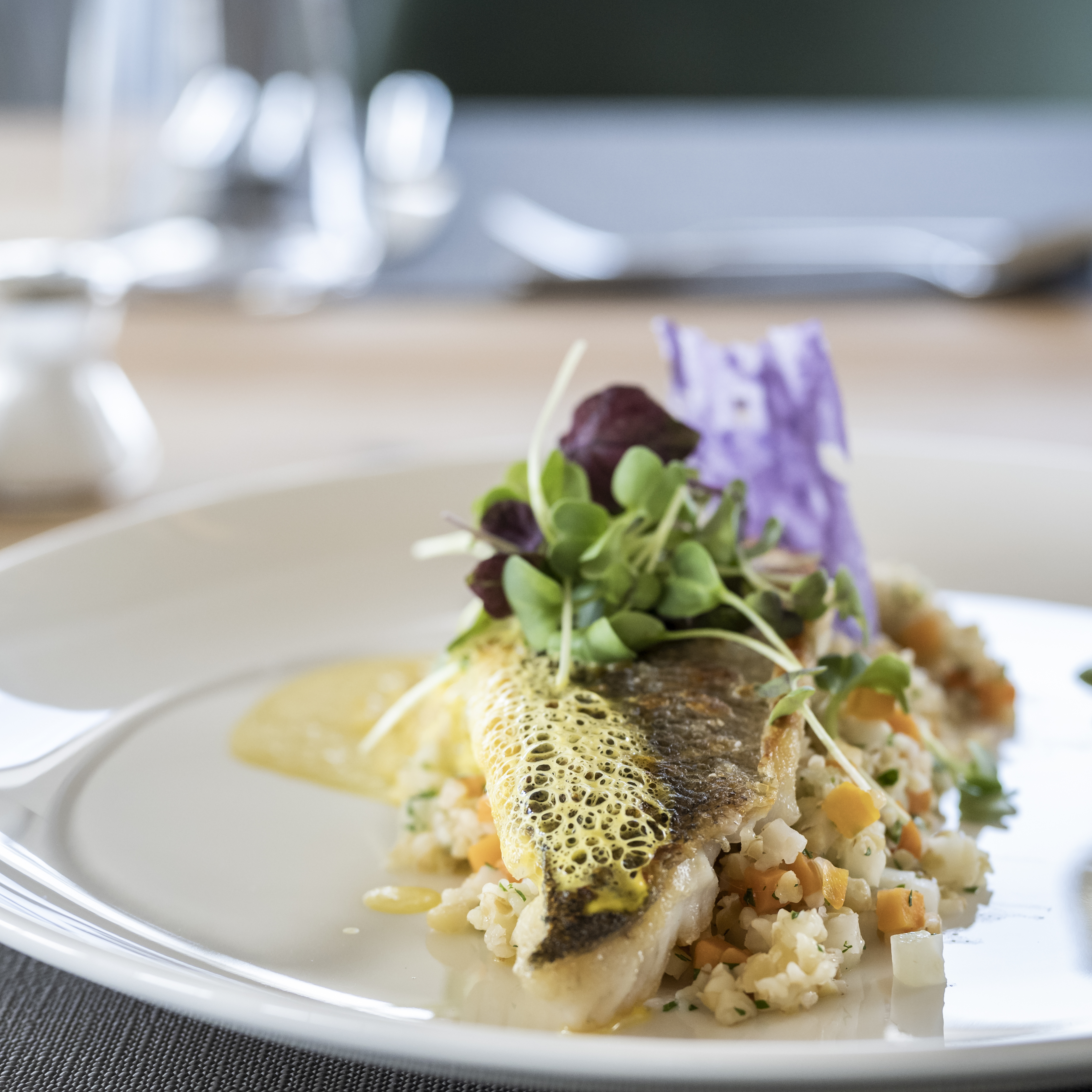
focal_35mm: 95
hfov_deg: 18.3
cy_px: 638
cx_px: 427
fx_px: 3391
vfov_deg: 18.3
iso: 640
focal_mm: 50
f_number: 3.5
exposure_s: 1/200
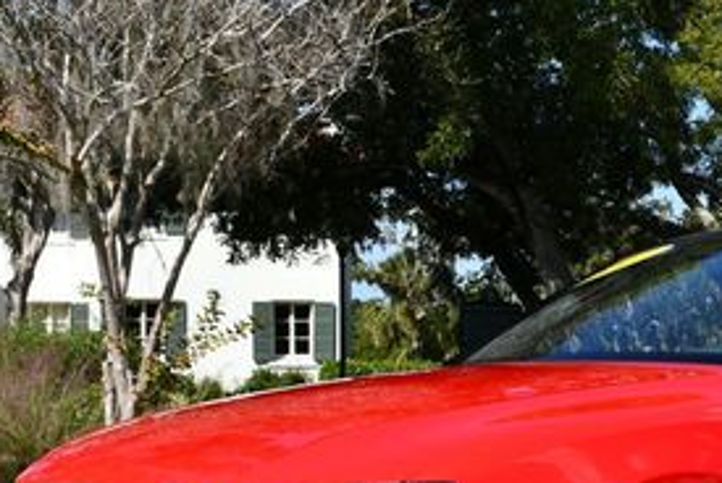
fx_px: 1867
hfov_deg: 21.2
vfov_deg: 14.7
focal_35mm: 93
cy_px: 370
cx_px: 701
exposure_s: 1/320
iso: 100
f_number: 8
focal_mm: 20
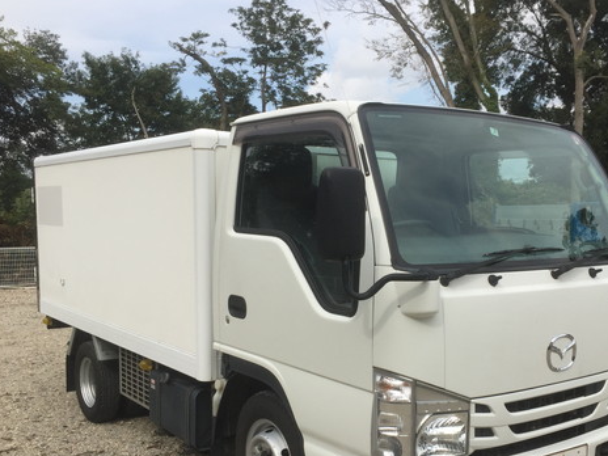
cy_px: 292
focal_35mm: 40
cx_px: 366
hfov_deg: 46.5
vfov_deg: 35.7
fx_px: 703
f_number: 2.2
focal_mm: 4.15
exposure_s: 1/1582
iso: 32
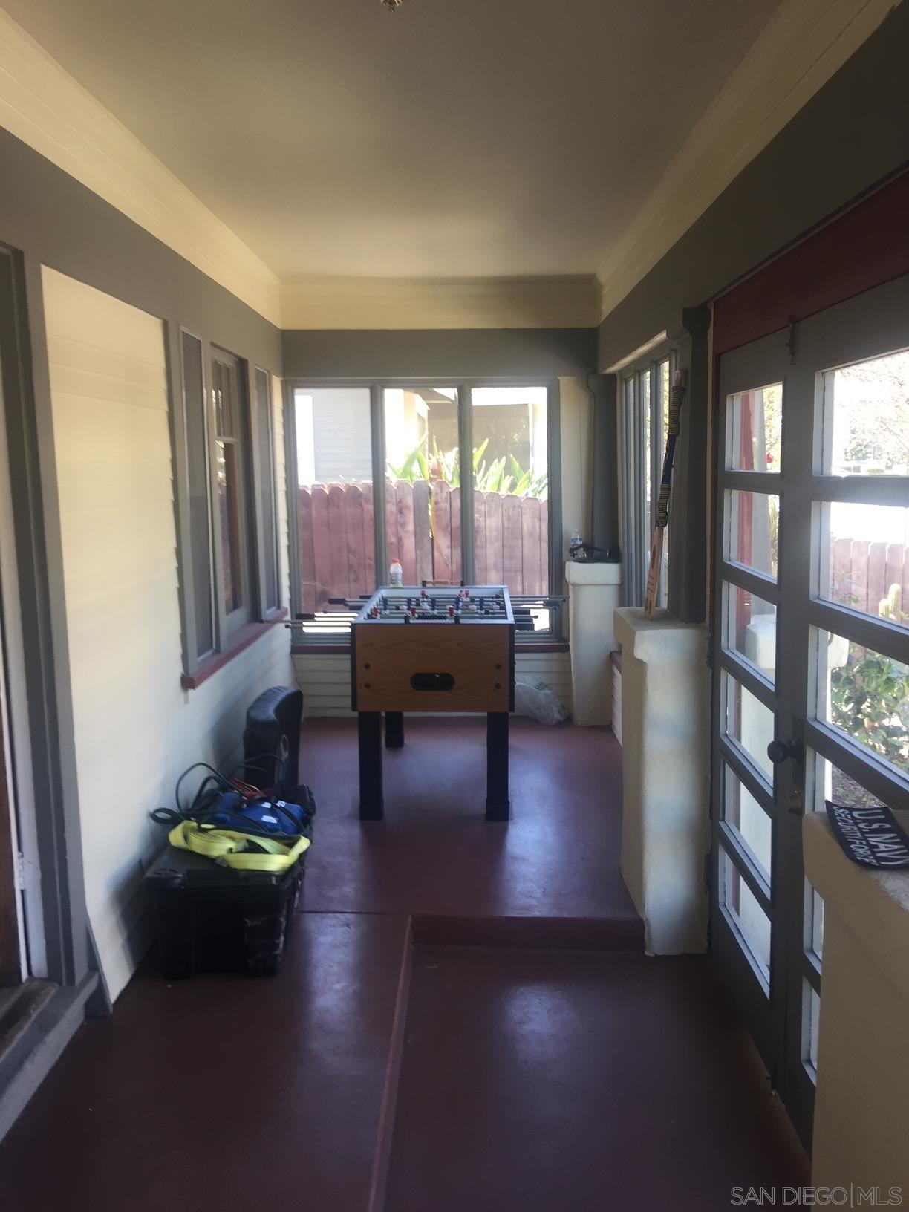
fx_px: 1015
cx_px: 454
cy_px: 606
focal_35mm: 29
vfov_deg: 61.7
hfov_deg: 48.2
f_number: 2.2
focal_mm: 4.15
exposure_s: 1/60
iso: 32
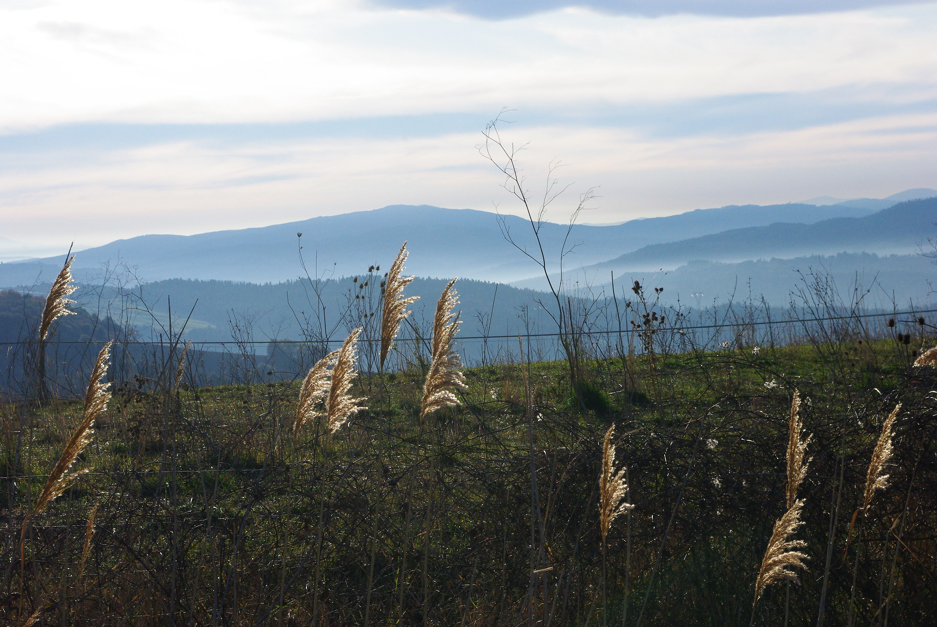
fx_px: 2137
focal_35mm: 82
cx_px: 468
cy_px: 314
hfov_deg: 24.7
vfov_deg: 16.7
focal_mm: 55
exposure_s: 1/500
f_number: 13
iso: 400
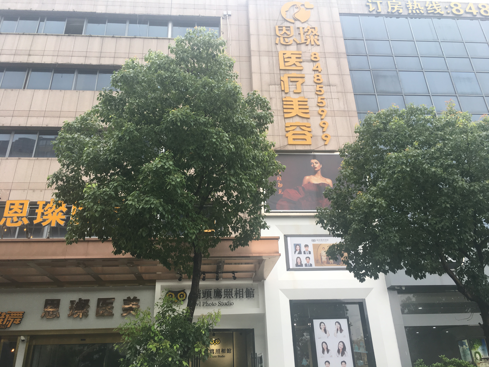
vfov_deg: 48.2
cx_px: 244
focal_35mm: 29
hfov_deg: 61.7
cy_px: 184
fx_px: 410
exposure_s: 1/124
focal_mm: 4.15
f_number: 2.2
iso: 25
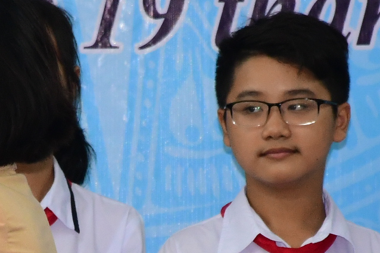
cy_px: 262
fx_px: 9676
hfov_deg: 2.2
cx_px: 91
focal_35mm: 917
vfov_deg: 1.5
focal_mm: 140
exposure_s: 1/200
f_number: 5.6
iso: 2000
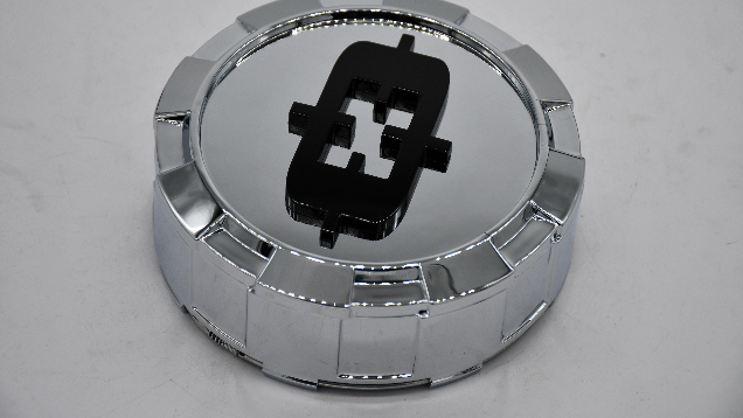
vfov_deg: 10.3
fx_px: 2325
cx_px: 372
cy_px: 175
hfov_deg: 18.2
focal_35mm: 118
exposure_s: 1/250
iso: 200
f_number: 6.3
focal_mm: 75
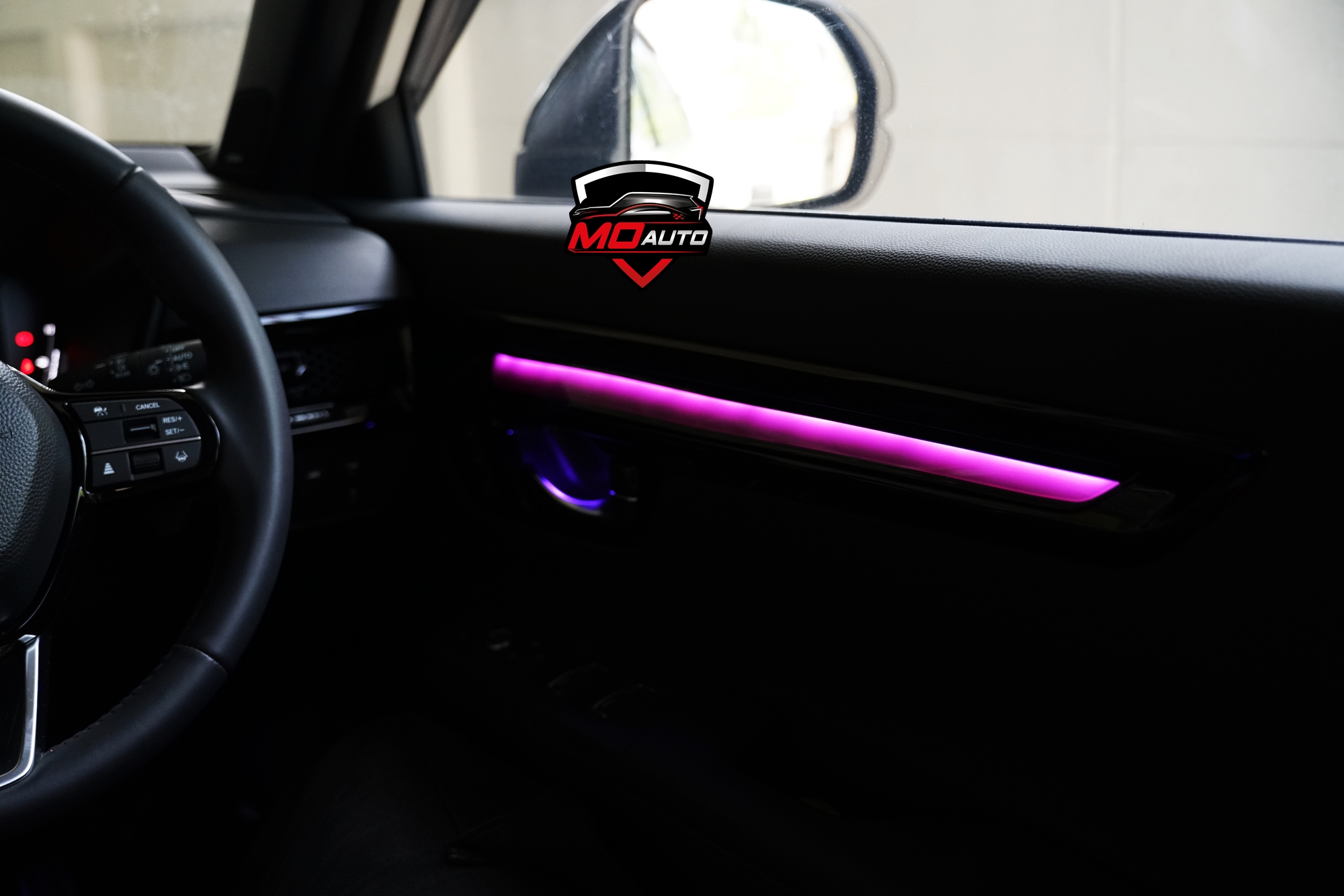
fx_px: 1531
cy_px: 448
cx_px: 672
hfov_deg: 47.4
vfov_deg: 32.6
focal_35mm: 41
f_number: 4
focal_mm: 41
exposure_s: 1/60
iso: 2500
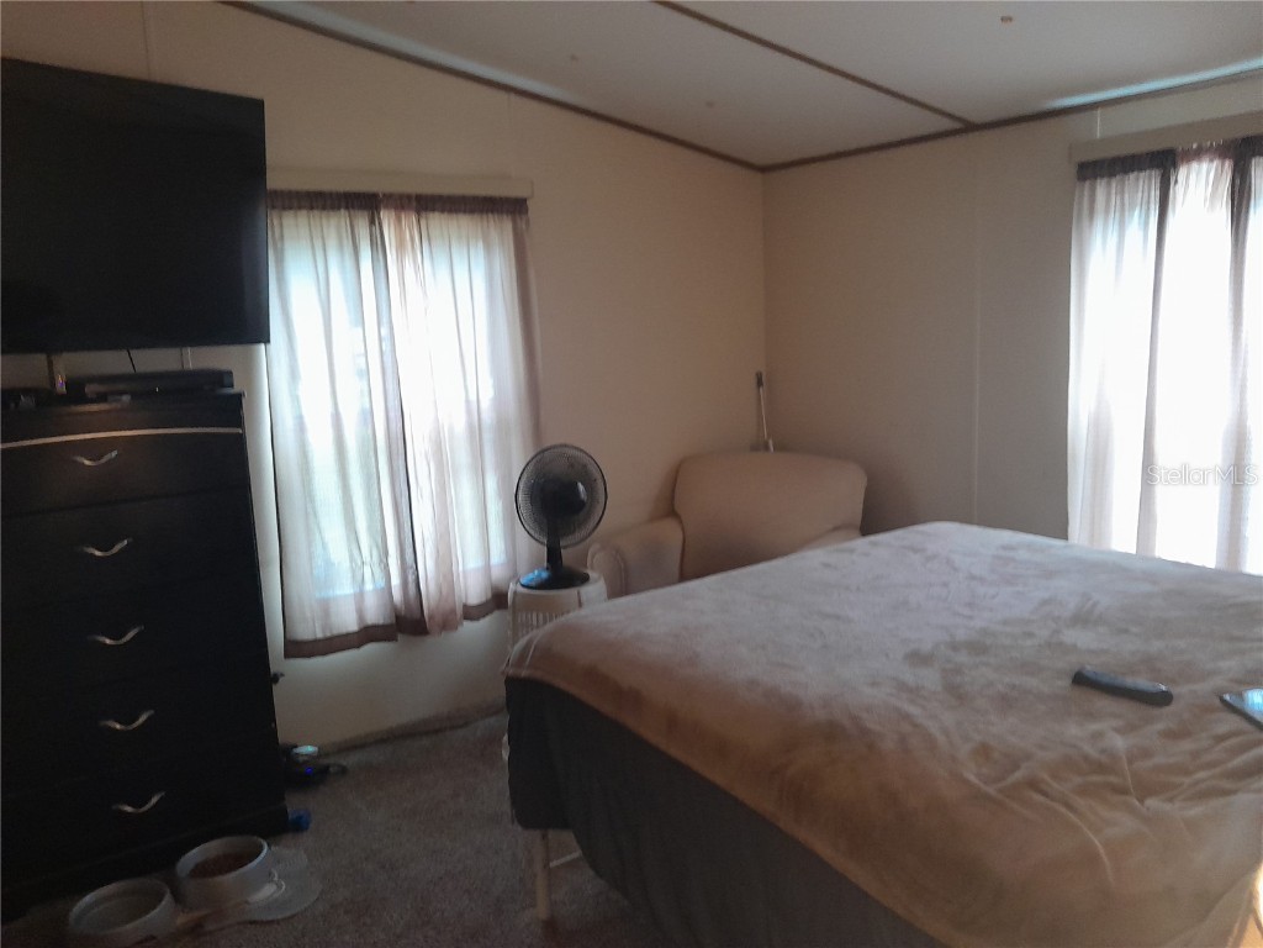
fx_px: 985
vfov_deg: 51.4
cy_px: 474
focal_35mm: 27
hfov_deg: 65.3
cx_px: 632
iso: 320
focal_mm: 4
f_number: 1.8
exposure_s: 1/40
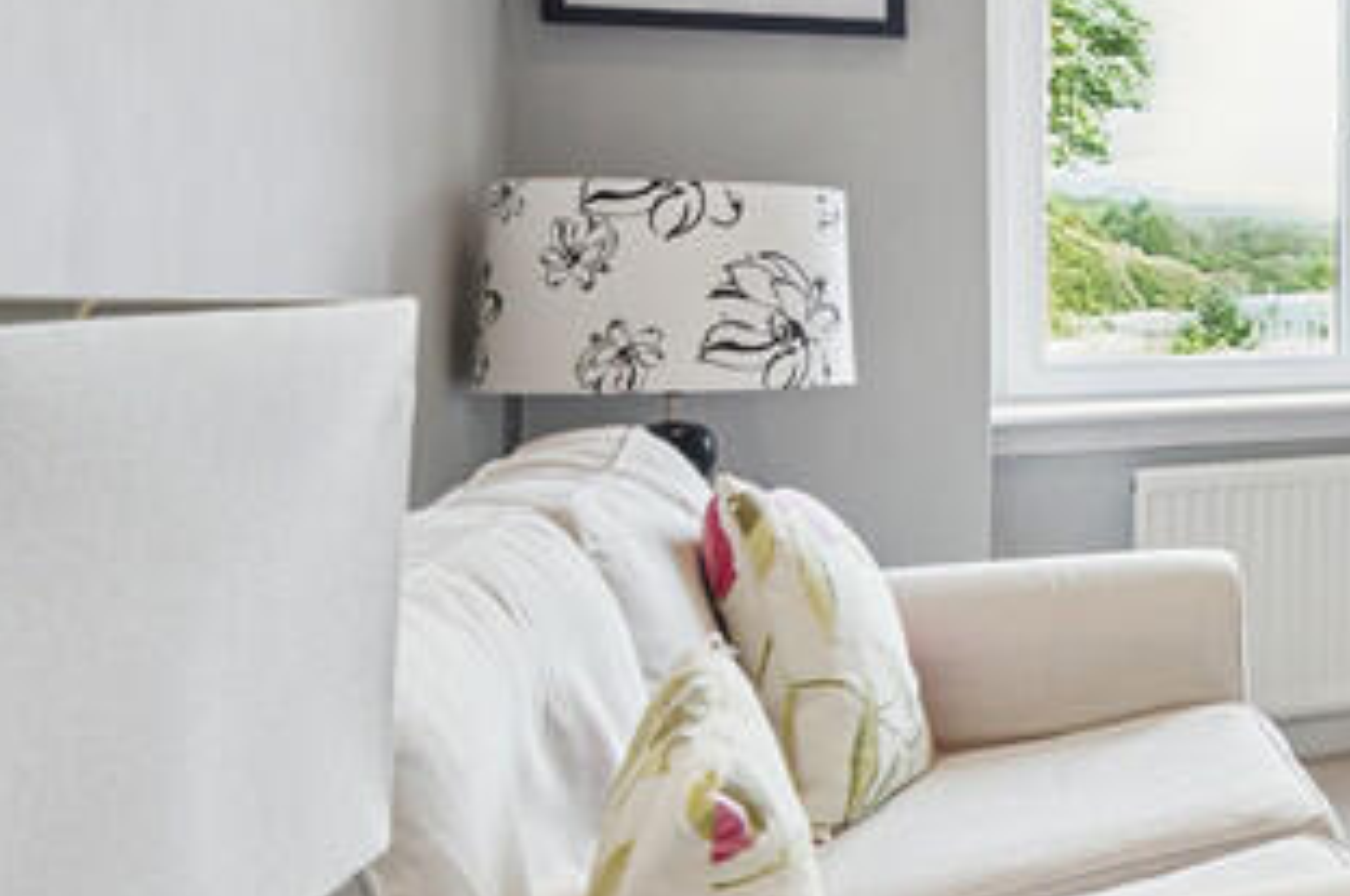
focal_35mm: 46
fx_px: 1722
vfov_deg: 28.6
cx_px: 2125
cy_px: 201
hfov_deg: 26.8
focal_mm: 14
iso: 500
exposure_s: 1/20
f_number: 8
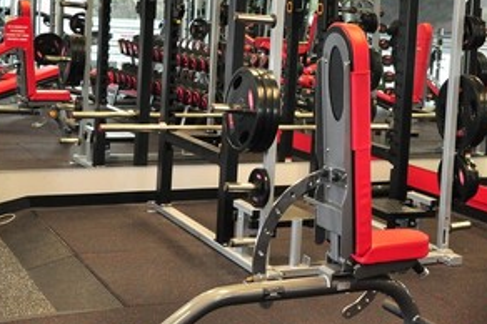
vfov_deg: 19.5
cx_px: 377
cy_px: 79
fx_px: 932
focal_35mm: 69
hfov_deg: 28.7
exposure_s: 1/60
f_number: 7.1
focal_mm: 28
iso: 1600
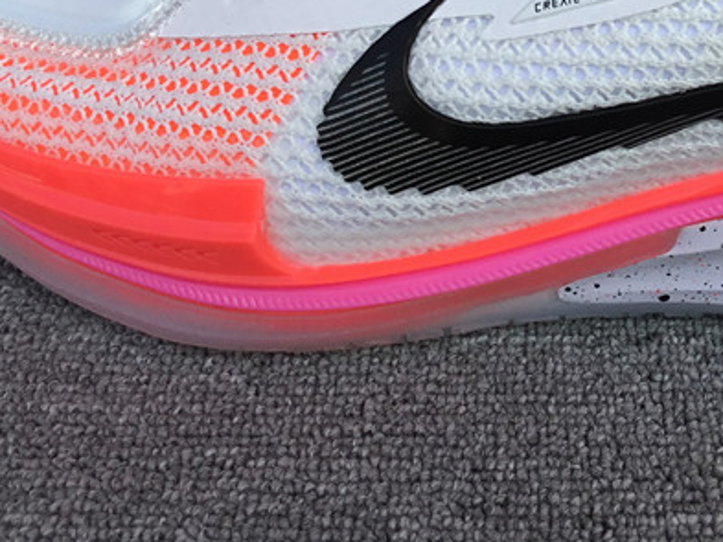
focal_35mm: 71
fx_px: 1483
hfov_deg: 26.9
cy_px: -54
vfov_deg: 19.8
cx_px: 561
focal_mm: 3.3
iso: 25
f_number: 2.4
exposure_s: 1/831
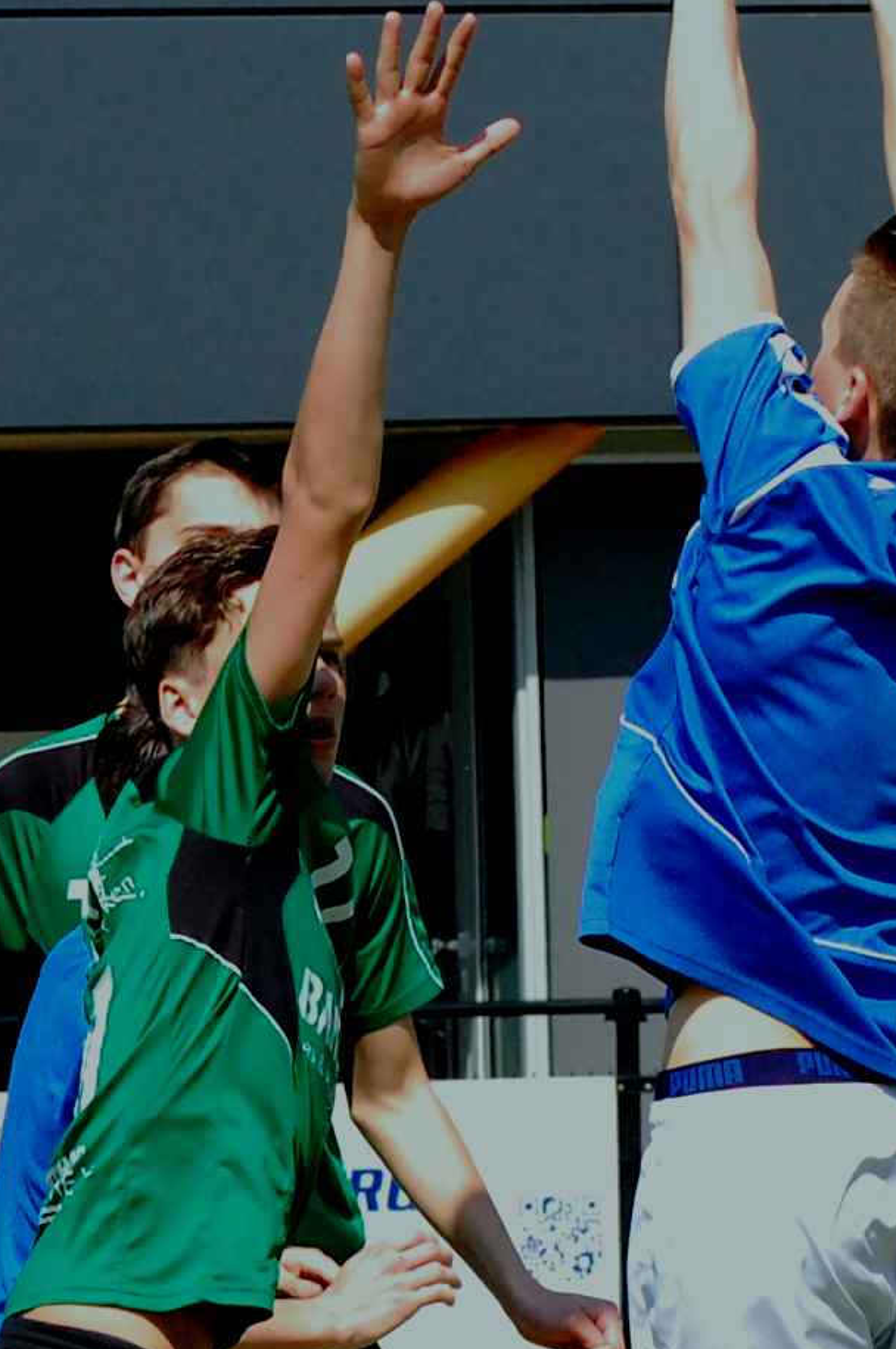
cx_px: 404
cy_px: 1067
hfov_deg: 6.6
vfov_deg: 9.9
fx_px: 7745
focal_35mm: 207
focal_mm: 72
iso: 1600
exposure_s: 1/1600
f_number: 10
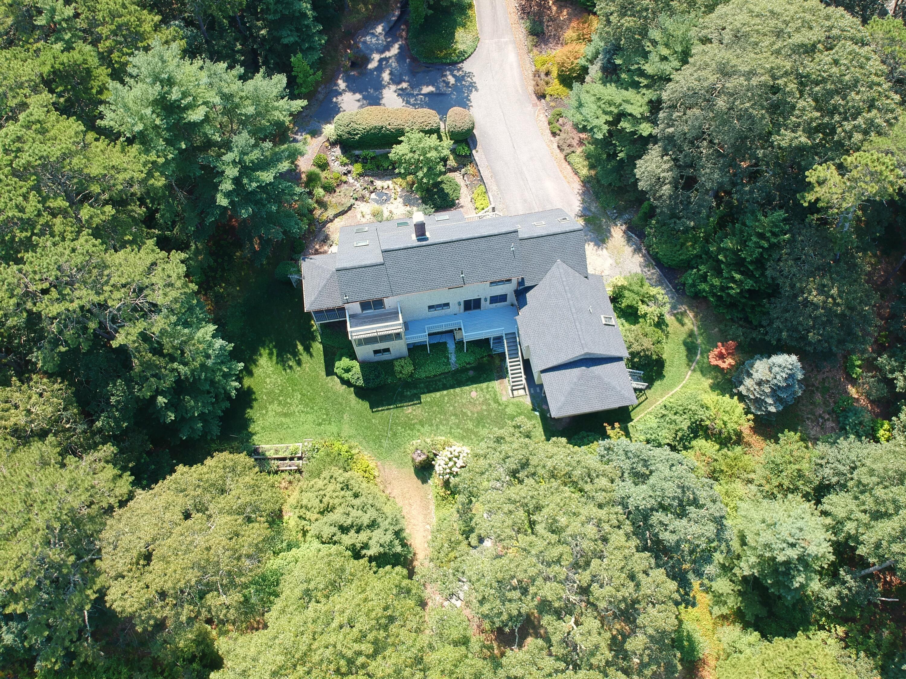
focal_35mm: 25
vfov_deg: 54.9
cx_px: 453
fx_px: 654
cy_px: 340
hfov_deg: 69.4
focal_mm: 4.49
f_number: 2.6
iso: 100
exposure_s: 1/240
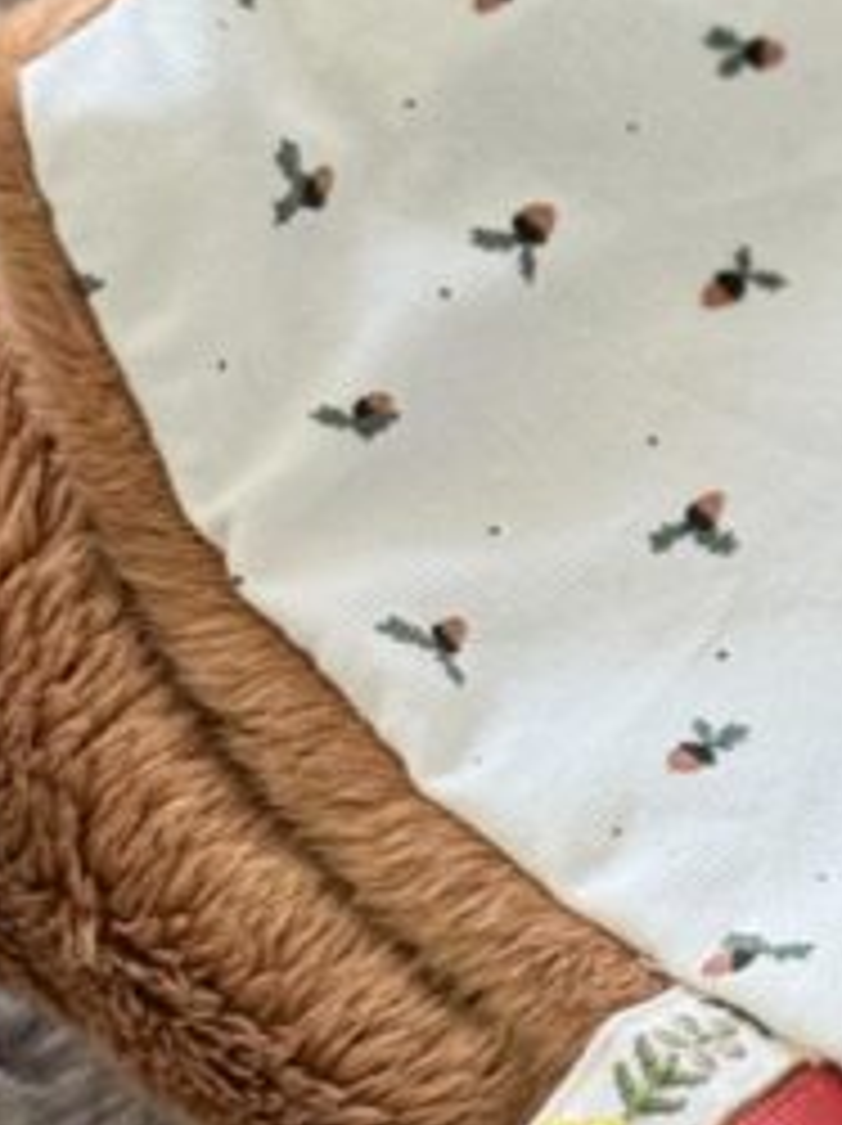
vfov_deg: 10.1
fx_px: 6400
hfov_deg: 7.3
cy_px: 558
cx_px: 1454
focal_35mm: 197
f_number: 1.78
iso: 100
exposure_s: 1/107
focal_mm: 6.76
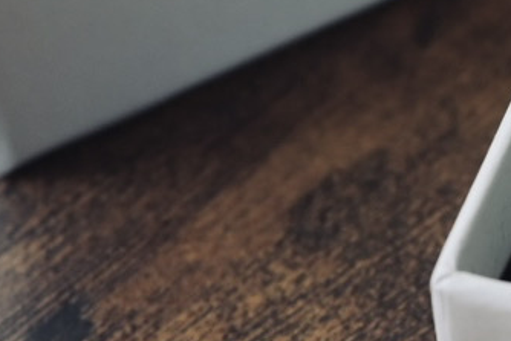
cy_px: 148
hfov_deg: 13.1
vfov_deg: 9.1
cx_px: 676
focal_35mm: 151
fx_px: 2144
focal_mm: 28
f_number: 4.5
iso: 320
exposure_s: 1/500
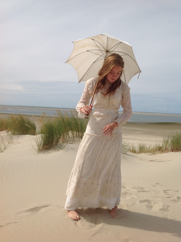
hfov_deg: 40.6
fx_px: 245
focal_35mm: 35
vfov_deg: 52.7
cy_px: 121
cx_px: 90
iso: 50
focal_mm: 4.28
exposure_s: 1/4329
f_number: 2.4
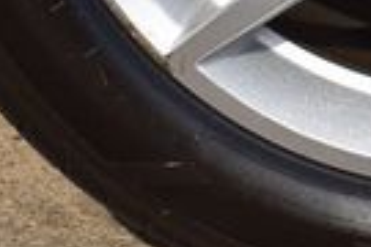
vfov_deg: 6.1
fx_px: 2271
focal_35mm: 220
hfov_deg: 9.1
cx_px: 591
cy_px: -252
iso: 360
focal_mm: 31
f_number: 11
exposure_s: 1/500
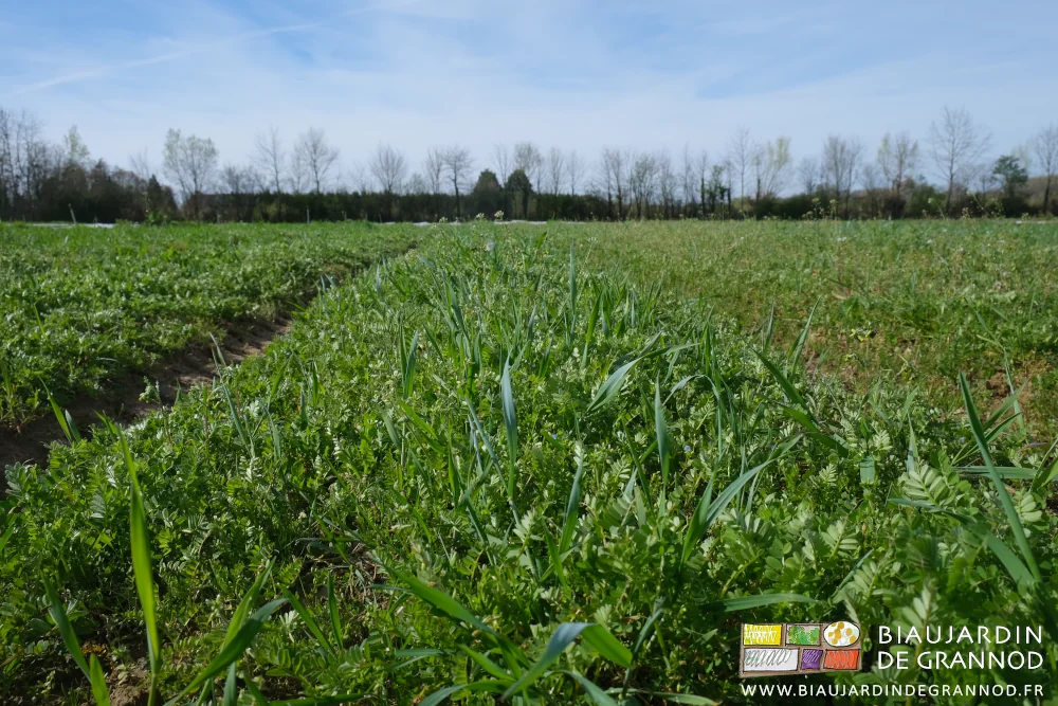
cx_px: 529
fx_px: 794
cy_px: 353
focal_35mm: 27
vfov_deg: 47.9
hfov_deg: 67.4
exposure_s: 1/640
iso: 320
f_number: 8
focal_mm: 18
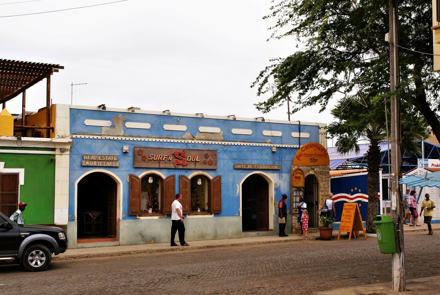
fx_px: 551
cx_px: 220
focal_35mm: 45
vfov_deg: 30.0
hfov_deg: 43.6
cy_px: 148
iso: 100
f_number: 11
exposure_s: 1/80
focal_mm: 30
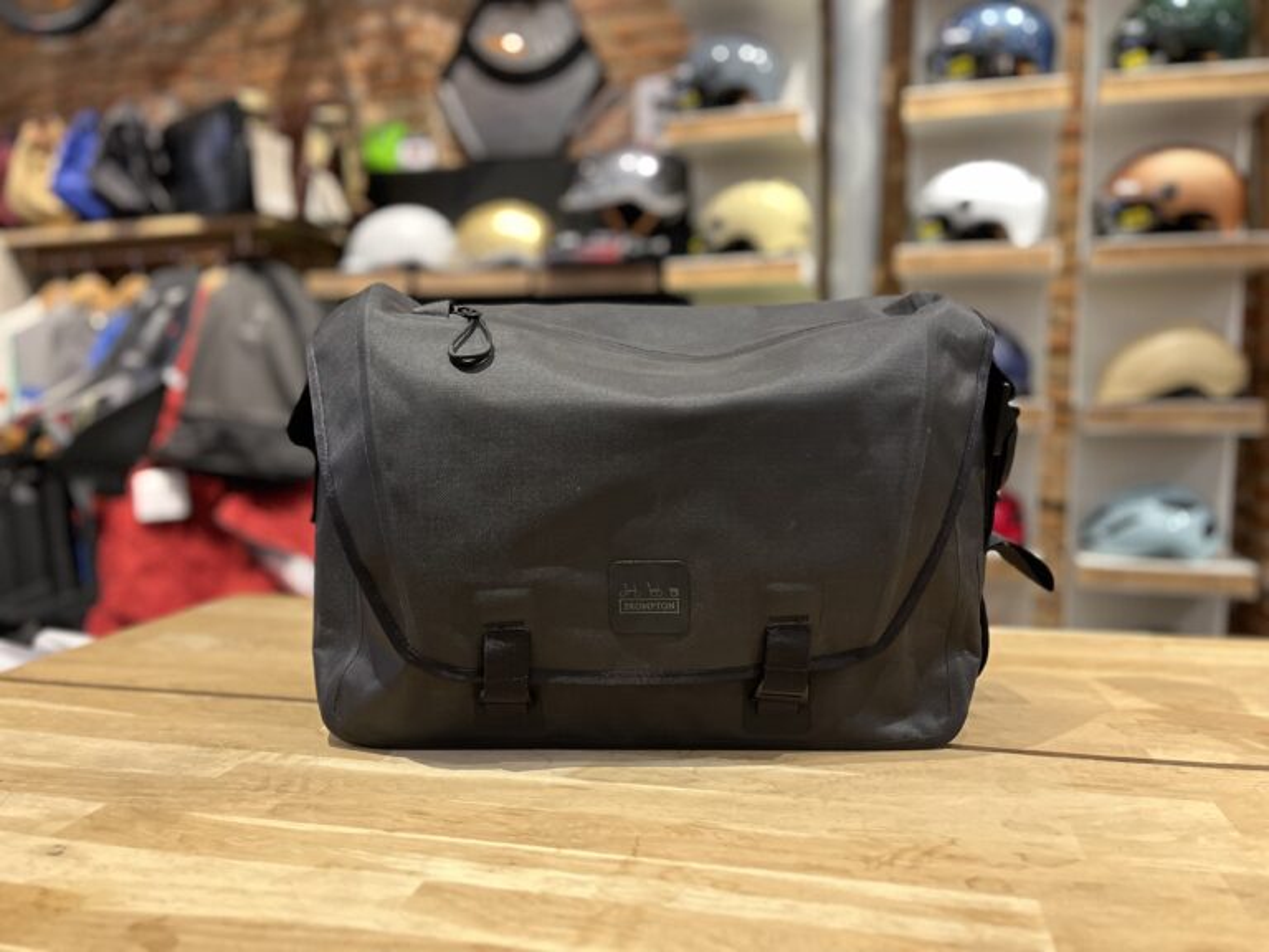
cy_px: 476
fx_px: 953
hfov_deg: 67.3
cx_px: 634
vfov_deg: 53.1
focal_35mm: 26
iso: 400
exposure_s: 1/33
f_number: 1.6
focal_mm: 5.1
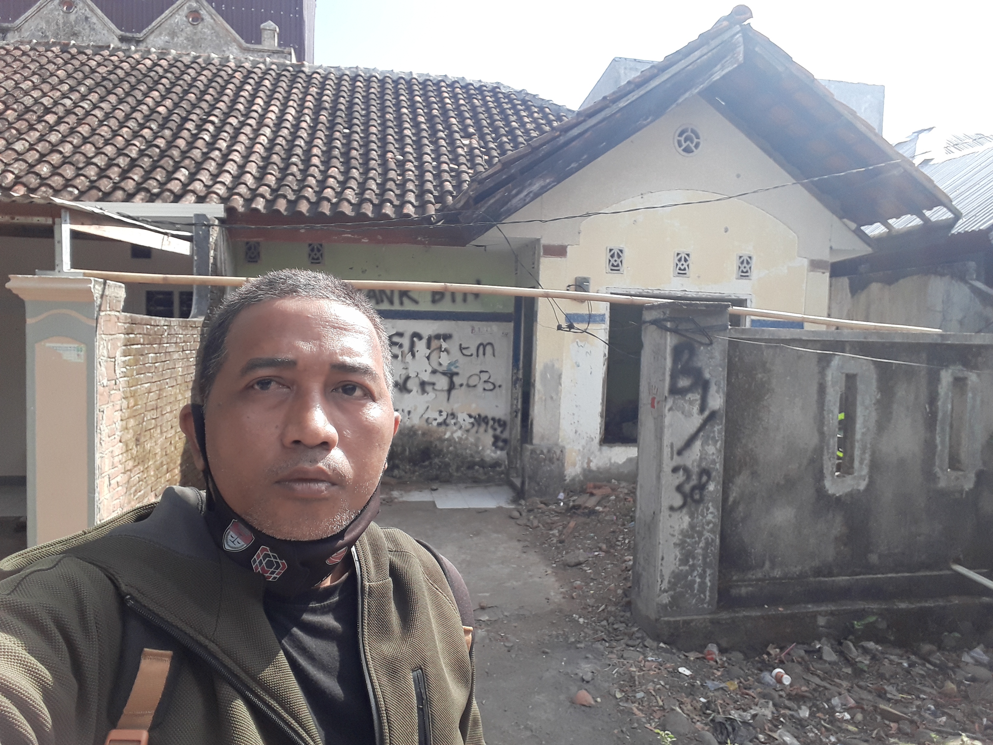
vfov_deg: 56.8
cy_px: 372
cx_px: 496
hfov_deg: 71.6
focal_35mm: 24
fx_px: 688
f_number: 1.9
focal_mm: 2.53
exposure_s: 1/623
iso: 40
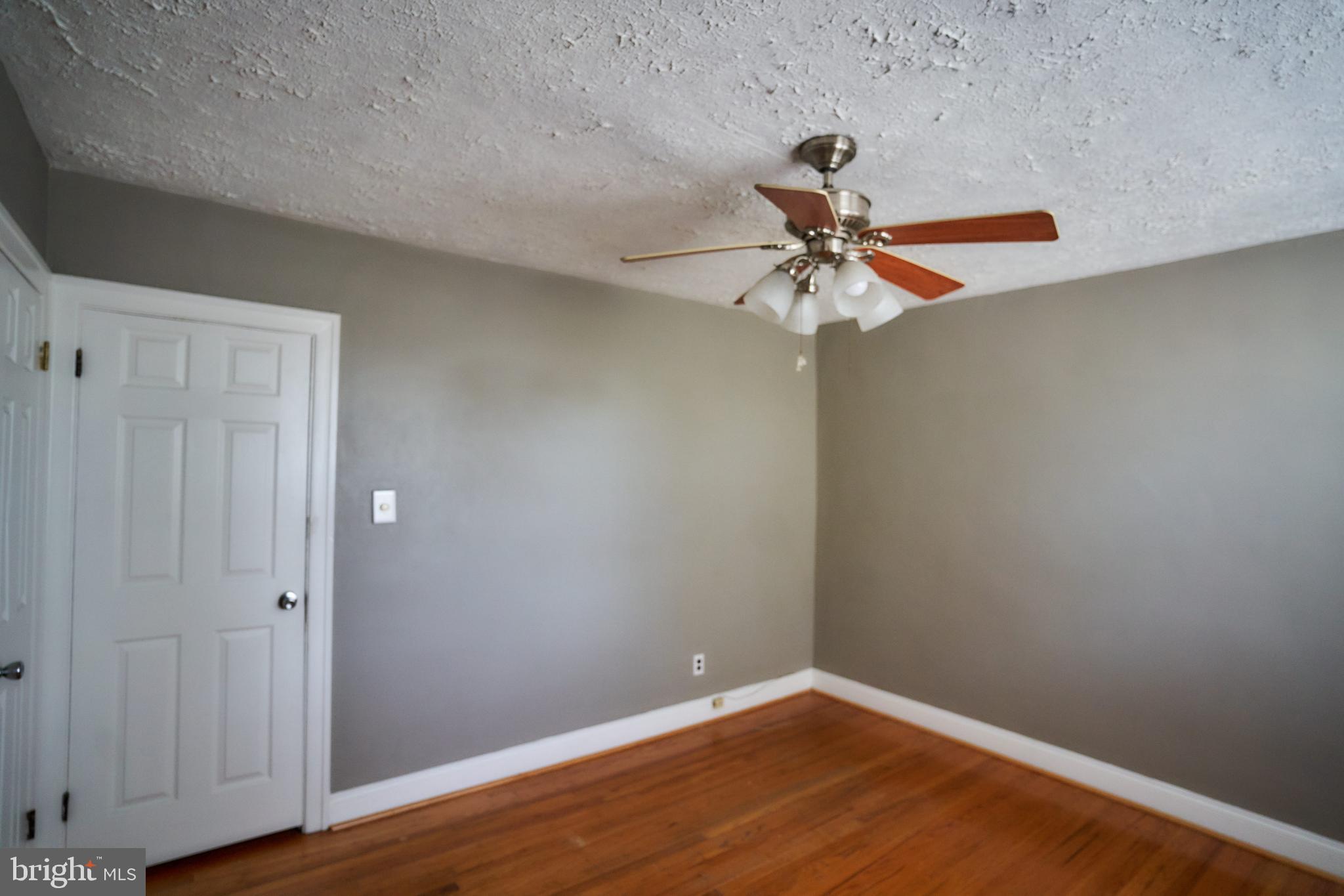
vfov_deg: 70.4
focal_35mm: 17
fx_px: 635
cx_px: 672
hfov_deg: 93.3
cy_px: 448
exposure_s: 1/160
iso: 1600
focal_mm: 17
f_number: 2.8
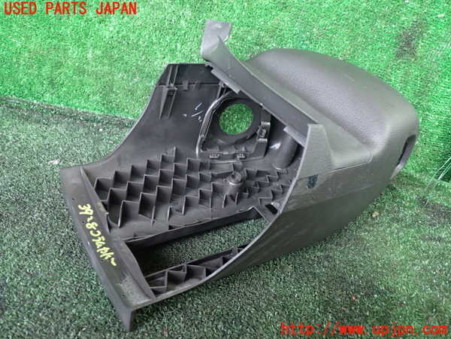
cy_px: 170
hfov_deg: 60.0
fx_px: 391
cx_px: 226
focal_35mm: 30
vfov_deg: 46.8
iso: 800
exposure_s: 1/25
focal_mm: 5.4
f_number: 2.3
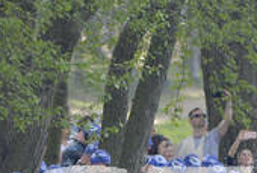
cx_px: 405
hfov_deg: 1.3
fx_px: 11292
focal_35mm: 1579
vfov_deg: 0.9
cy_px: 250
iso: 800
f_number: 6
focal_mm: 420
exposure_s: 1/1600
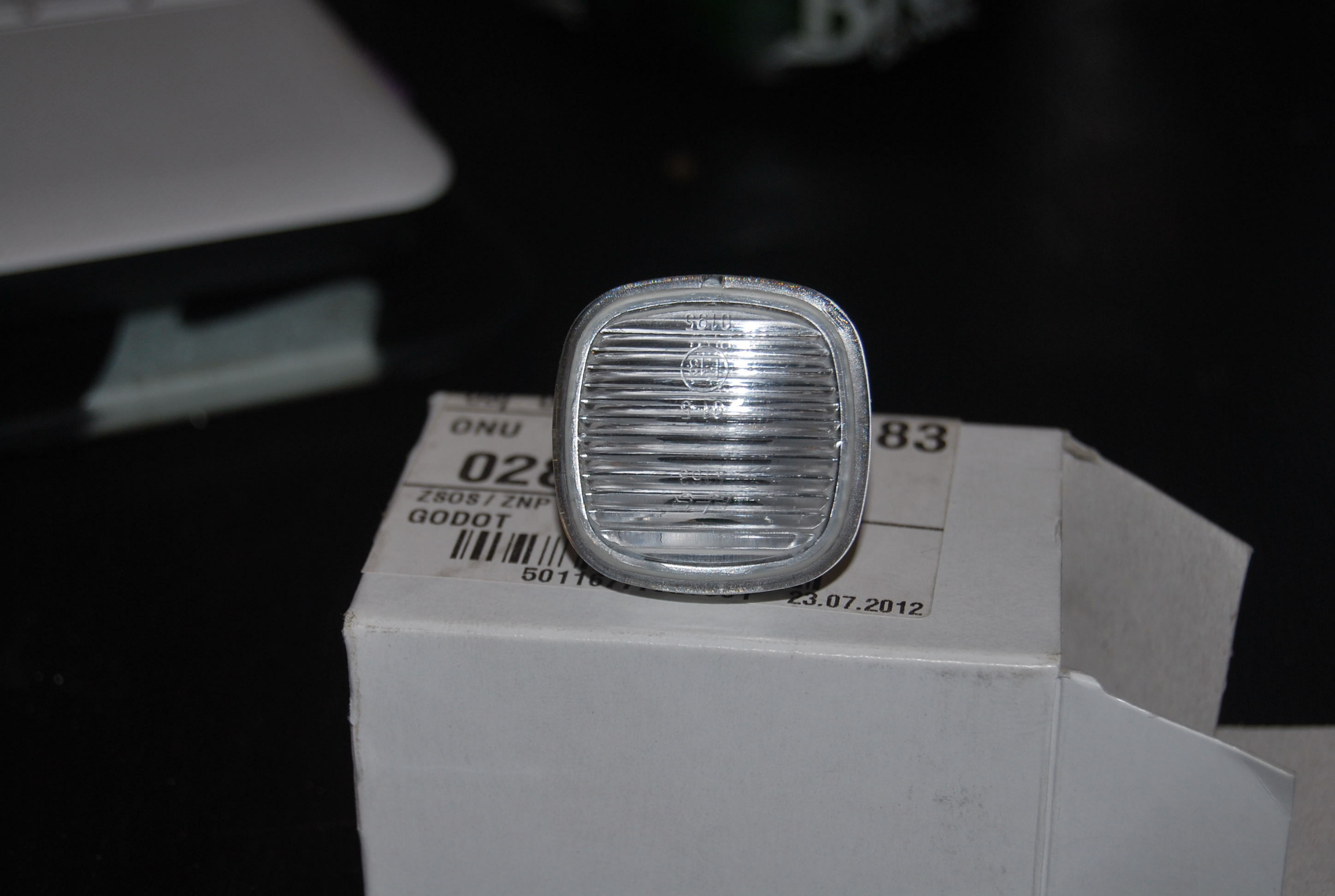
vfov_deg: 16.6
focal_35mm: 82
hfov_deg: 24.6
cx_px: 668
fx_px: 3066
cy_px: 448
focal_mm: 55
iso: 200
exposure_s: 1/60
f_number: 5.6
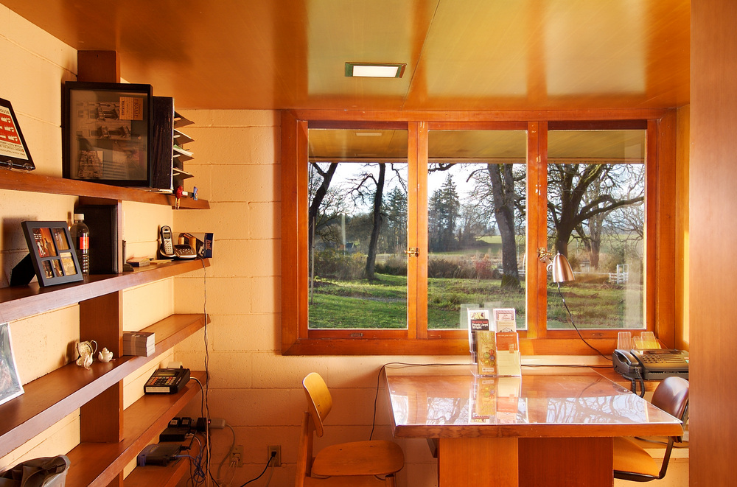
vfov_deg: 39.8
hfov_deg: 57.4
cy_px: 244
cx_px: 368
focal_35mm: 33
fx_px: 674
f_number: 9
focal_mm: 22
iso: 200
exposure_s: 1/4
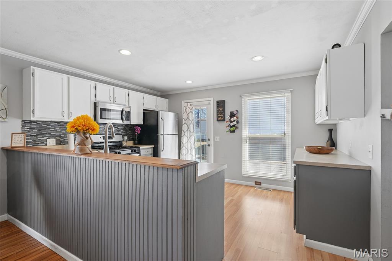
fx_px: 174
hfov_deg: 96.8
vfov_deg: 73.7
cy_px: 130
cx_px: 196
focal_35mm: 16
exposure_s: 1/60
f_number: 8
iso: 400
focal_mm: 16
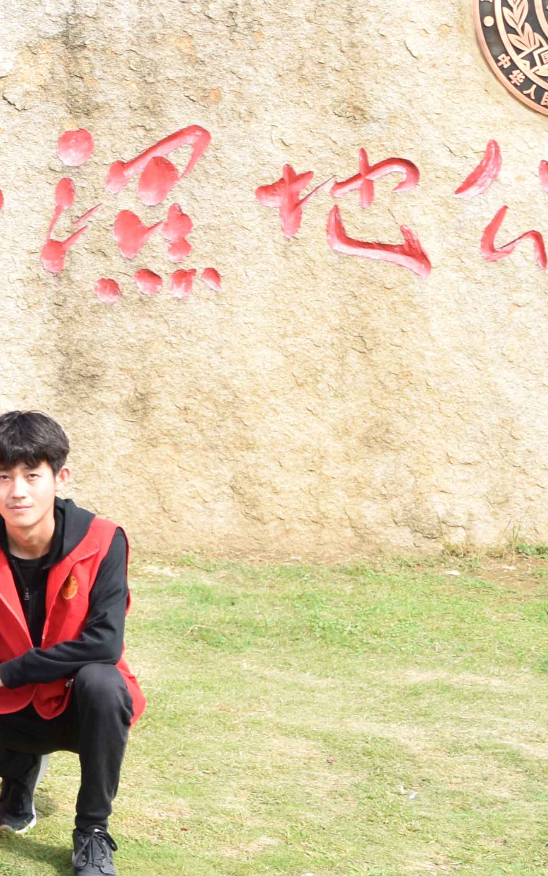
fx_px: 2342
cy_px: 331
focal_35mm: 98
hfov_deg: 12.5
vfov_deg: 21.2
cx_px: -353
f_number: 8
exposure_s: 1/80
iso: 100
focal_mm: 22
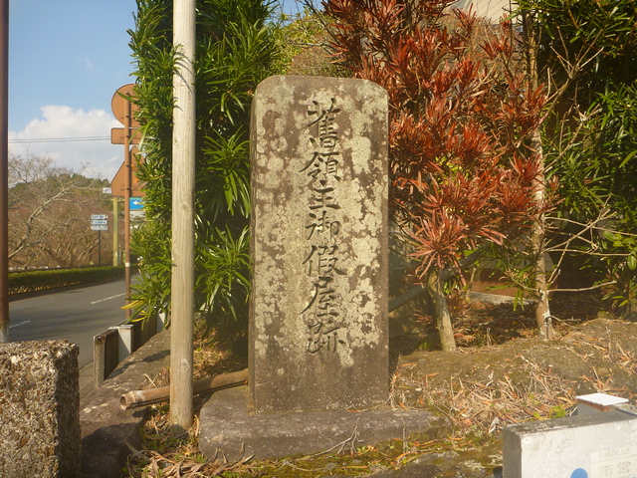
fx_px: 515
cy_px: 239
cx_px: 318
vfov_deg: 49.7
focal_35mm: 28
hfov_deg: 63.4
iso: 80
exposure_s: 1/640
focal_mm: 4.9
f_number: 3.3
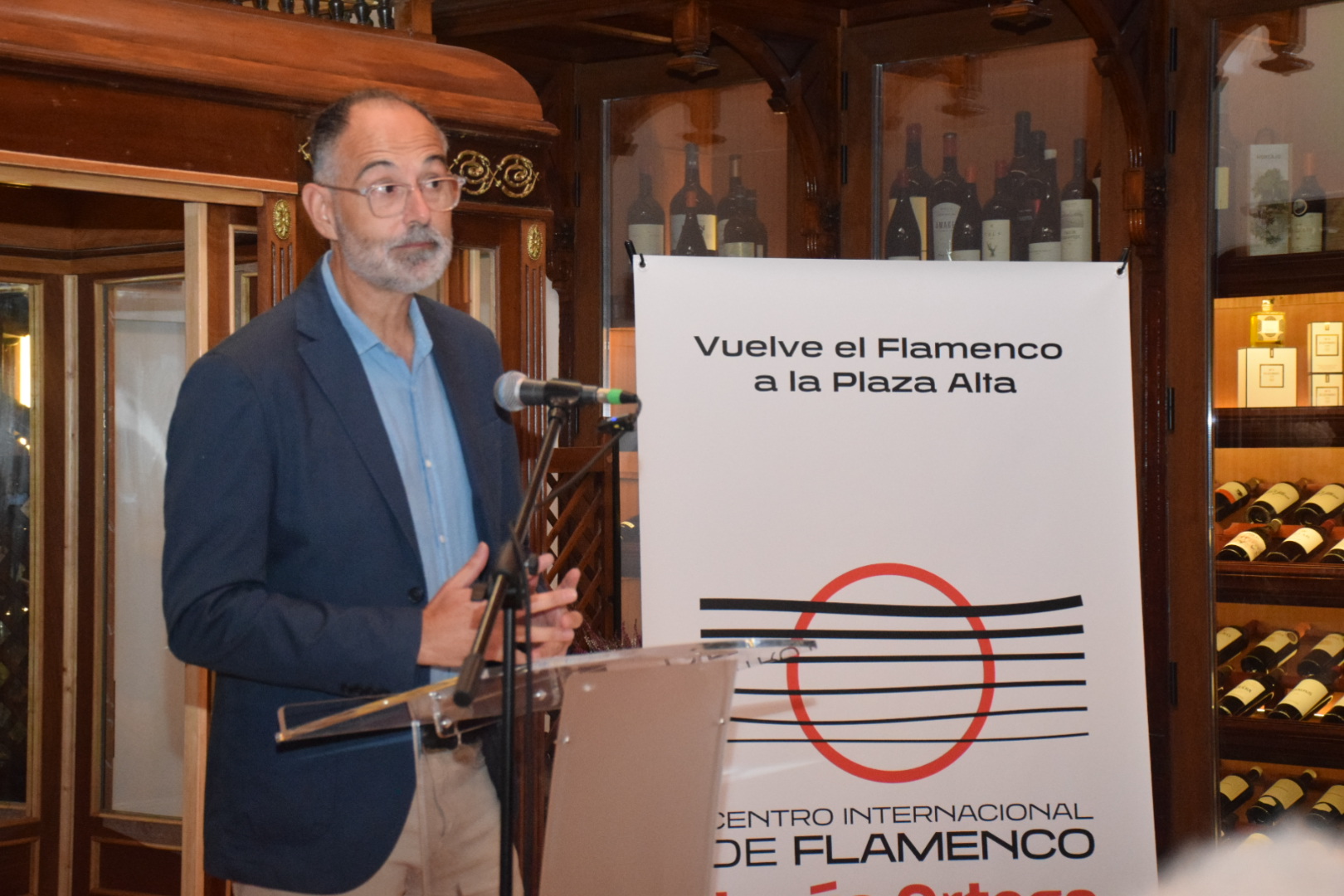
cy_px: 448
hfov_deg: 28.1
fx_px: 2688
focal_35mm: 72
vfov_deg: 18.9
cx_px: 672
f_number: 7.1
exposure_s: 1/200
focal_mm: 48
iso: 4000
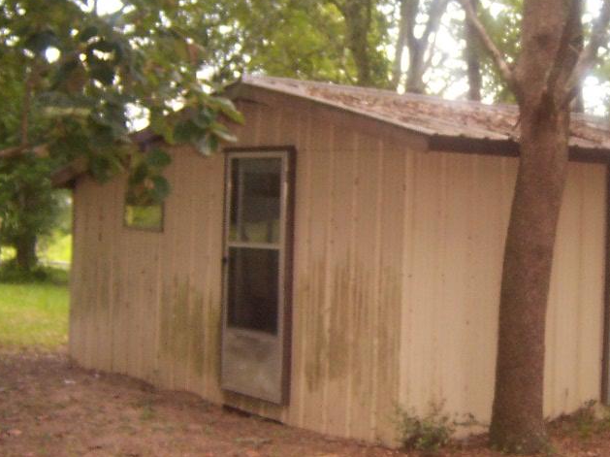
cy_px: 191
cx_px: 524
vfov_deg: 23.2
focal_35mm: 63
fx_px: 1110
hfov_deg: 29.7
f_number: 2.8
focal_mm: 5.5
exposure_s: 1/60
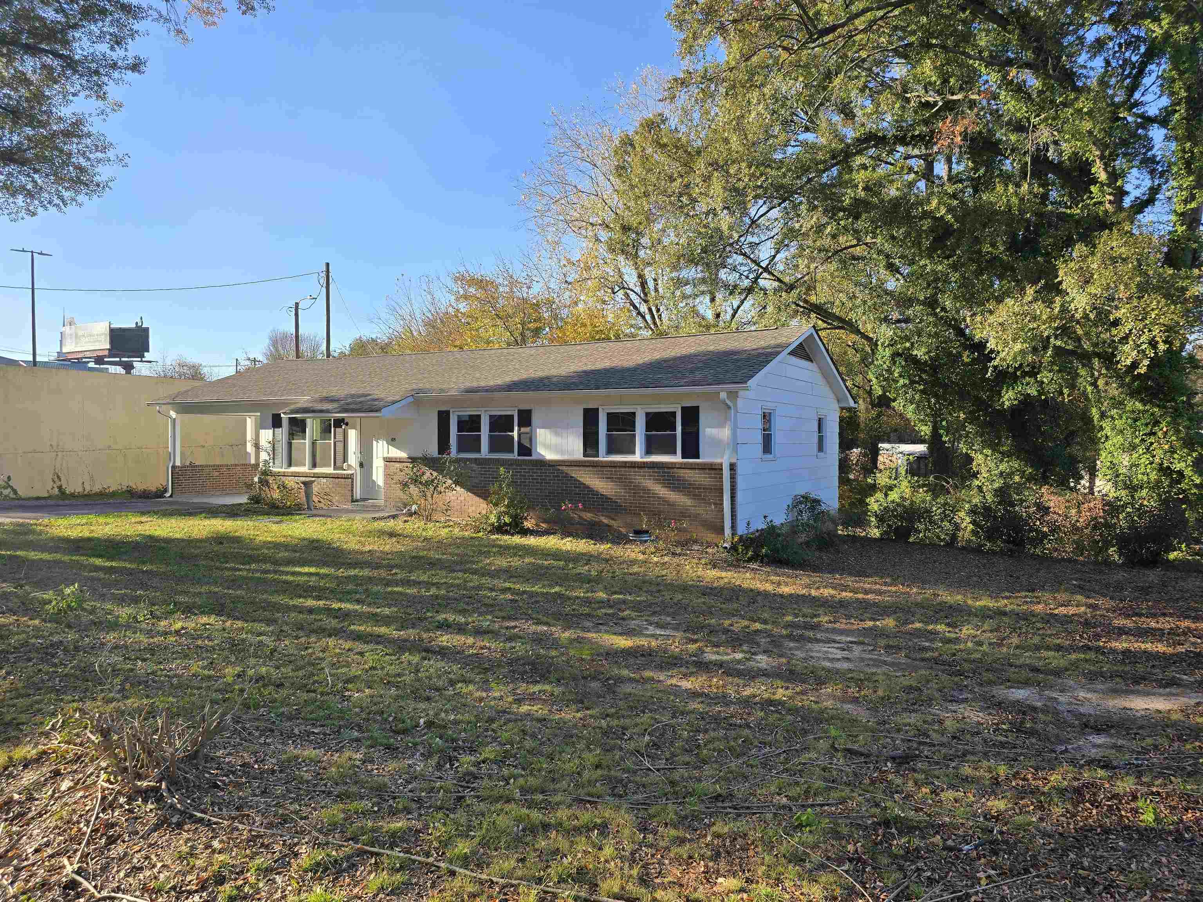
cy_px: 451
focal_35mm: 23
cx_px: 602
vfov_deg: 58.9
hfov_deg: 73.9
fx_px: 799
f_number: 1.7
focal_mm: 6.3
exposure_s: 1/399
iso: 12
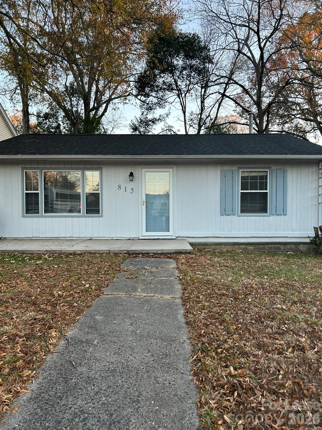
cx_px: 161
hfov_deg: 53.1
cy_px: 215
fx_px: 322
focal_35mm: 26
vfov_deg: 67.3
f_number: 1.5
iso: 50
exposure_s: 1/121
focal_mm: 5.7
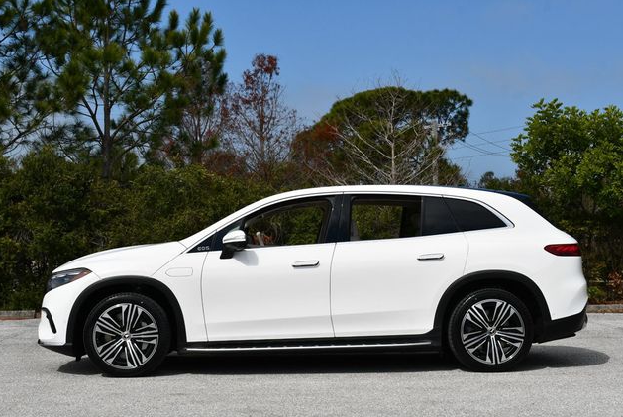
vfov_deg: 23.1
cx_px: 312
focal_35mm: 59
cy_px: 210
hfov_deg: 33.9
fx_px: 1022
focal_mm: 29
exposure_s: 1/320
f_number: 9
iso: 100
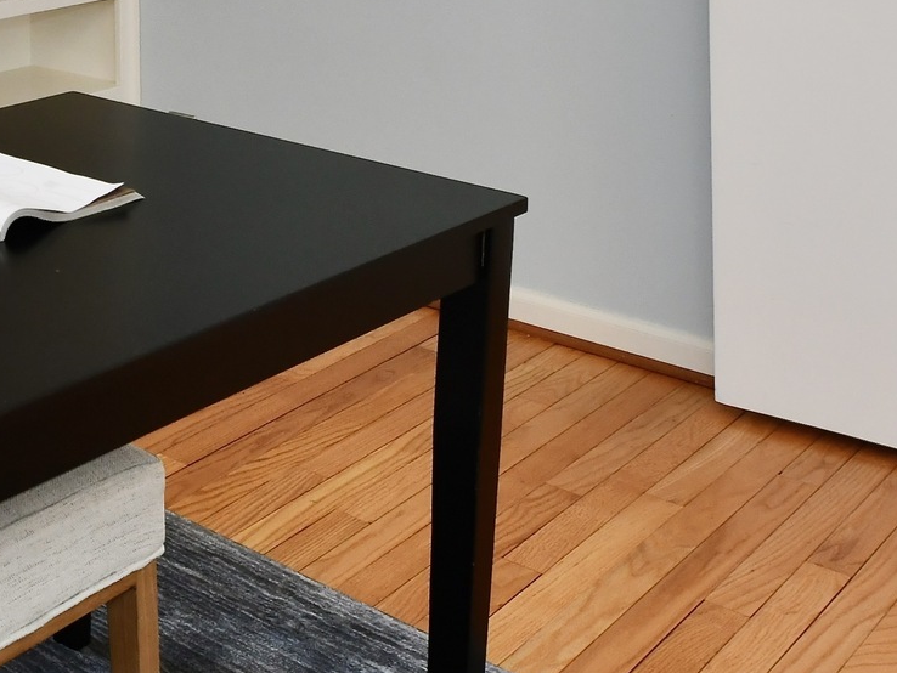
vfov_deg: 22.9
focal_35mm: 56
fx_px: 1452
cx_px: -383
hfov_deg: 26.6
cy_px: -230
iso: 640
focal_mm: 14
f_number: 6.3
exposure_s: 1/100
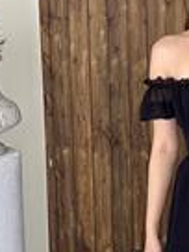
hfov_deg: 16.2
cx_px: 220
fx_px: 641
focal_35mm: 88
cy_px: 195
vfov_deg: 22.0
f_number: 1.9
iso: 32
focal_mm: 2.69
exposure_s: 1/100
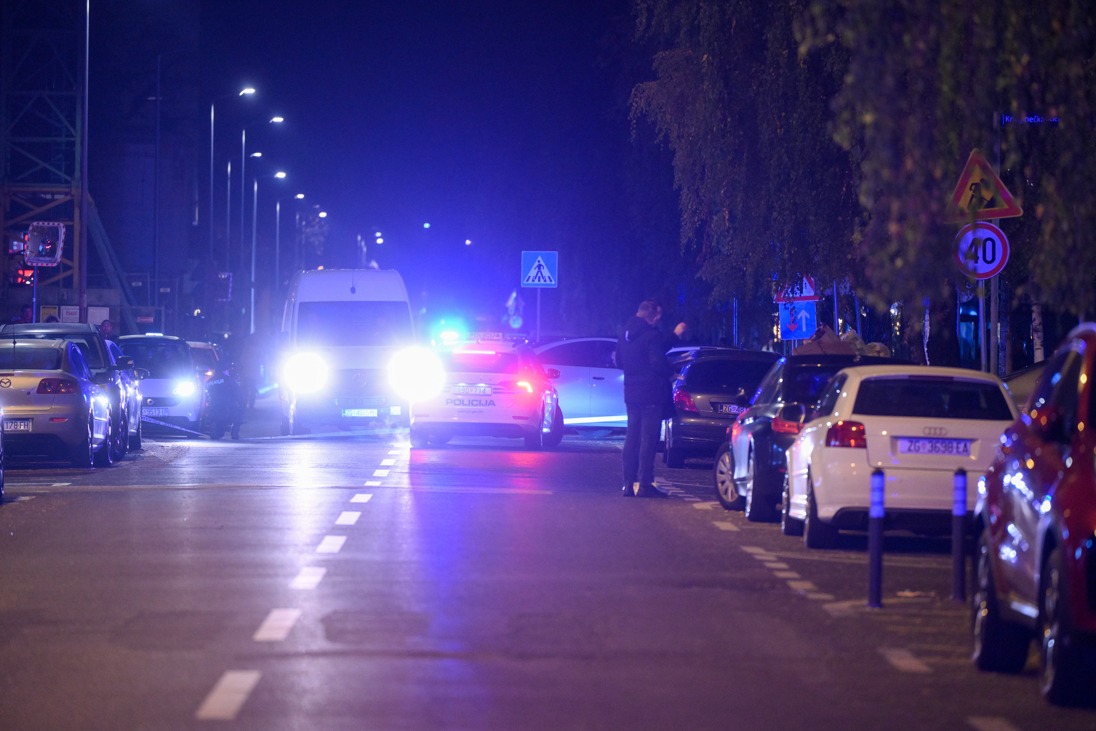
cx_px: 548
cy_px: 366
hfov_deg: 10.3
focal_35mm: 200
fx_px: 6089
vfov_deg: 6.9
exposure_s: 1/125
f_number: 2.8
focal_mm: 200
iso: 4000
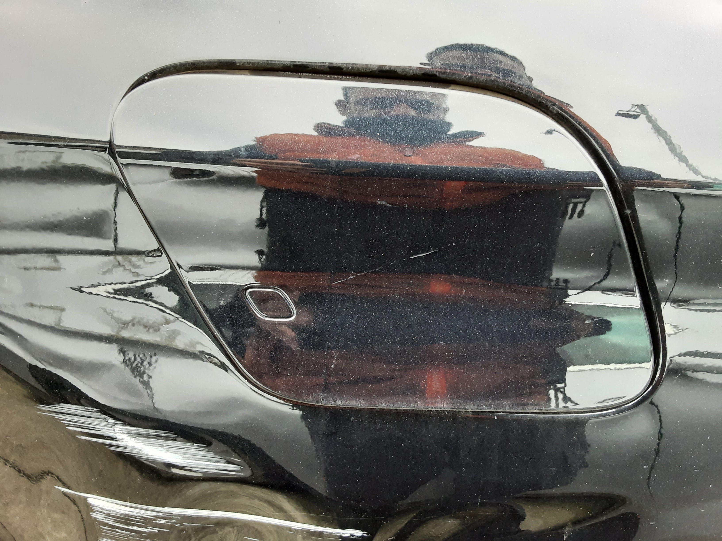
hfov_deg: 65.3
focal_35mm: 27
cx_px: 361
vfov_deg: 51.4
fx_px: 563
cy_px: 270
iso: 100
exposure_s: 1/50
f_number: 1.9
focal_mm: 2.91
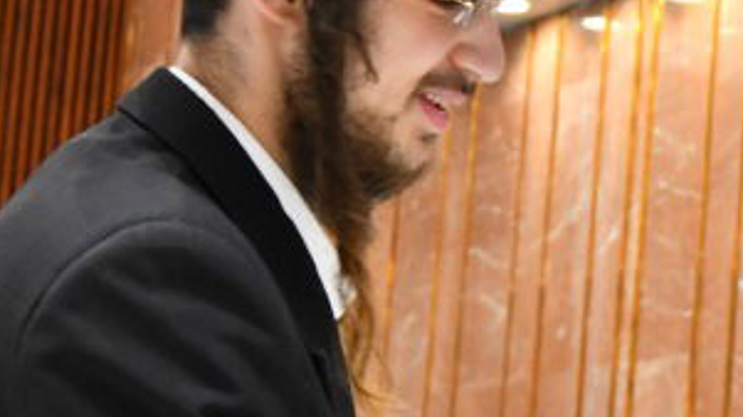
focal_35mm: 171
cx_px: 1074
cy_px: 381
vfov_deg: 7.1
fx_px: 3367
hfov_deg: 12.1
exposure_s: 1/100
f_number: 5.6
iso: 1600
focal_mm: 48
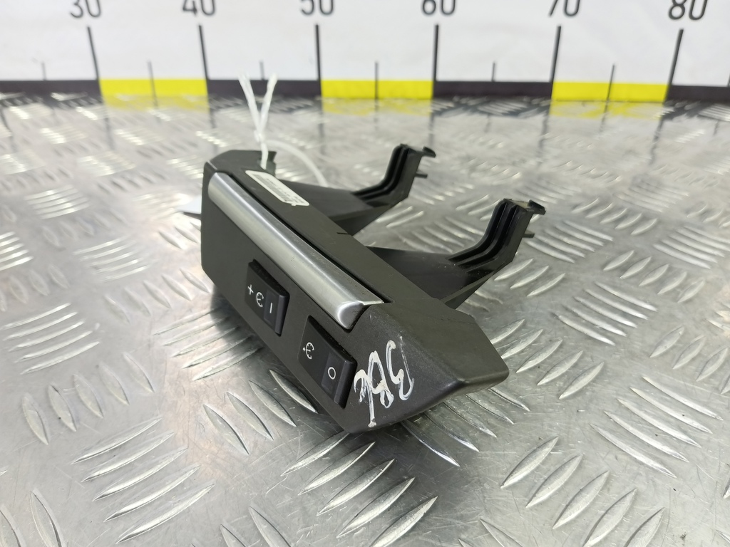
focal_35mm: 23
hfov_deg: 73.9
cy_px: 274
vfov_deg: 58.9
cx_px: 365
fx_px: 485
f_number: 1.6
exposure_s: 1/50
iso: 172
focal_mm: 4.11
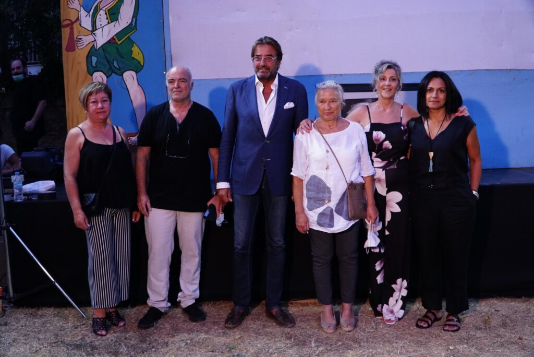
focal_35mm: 36
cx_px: 267
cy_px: 178
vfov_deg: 36.9
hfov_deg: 53.1
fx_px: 534
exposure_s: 1/80
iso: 1600
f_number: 4
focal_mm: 24
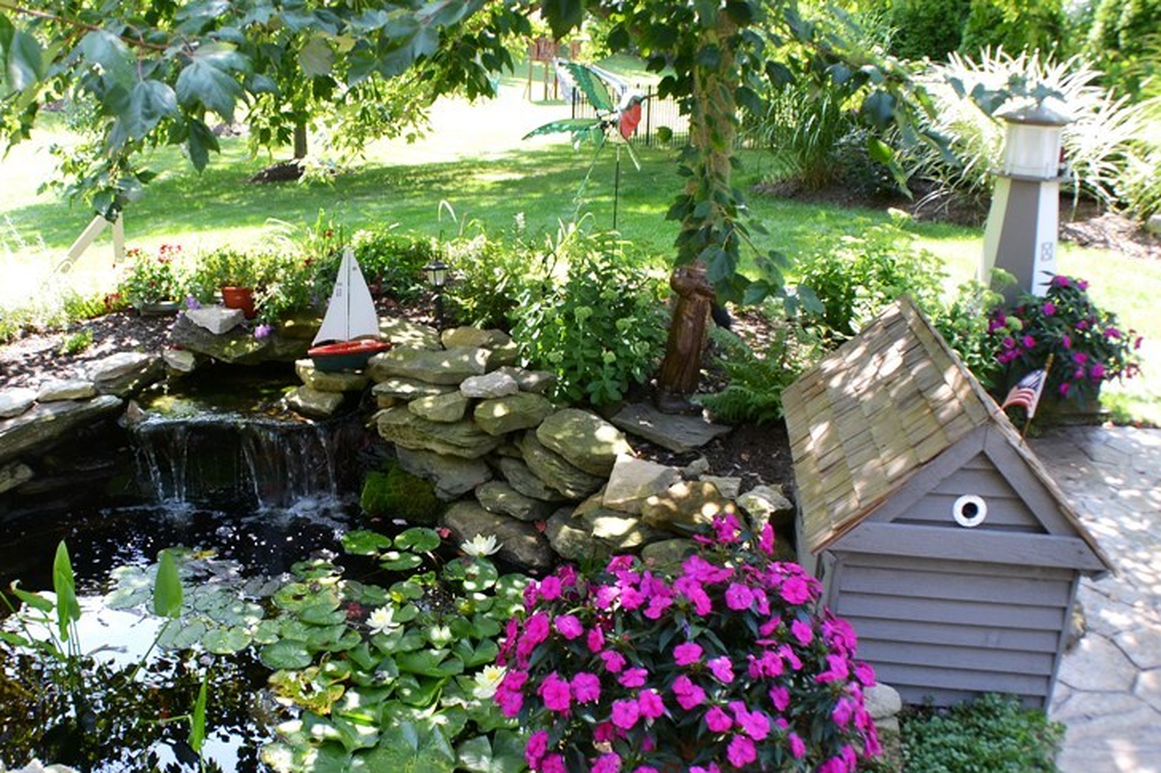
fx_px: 1225
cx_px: 469
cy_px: 401
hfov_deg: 50.4
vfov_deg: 35.0
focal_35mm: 38
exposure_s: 1/125
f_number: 5.6
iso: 400
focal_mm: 18
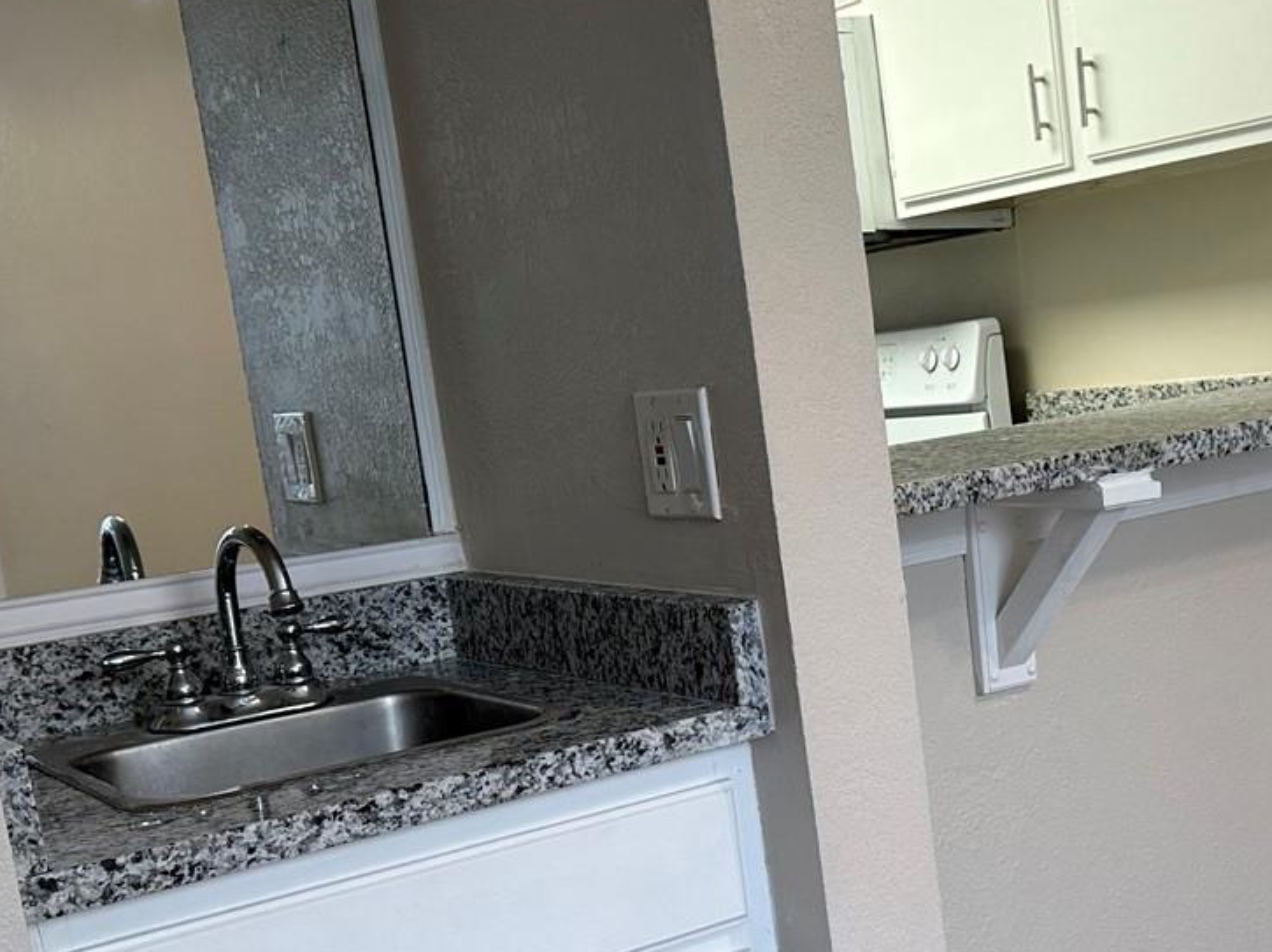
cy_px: 608
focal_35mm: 53
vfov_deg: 27.4
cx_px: 883
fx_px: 1947
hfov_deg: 35.7
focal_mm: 6.86
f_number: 1.78
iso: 125
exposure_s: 1/120
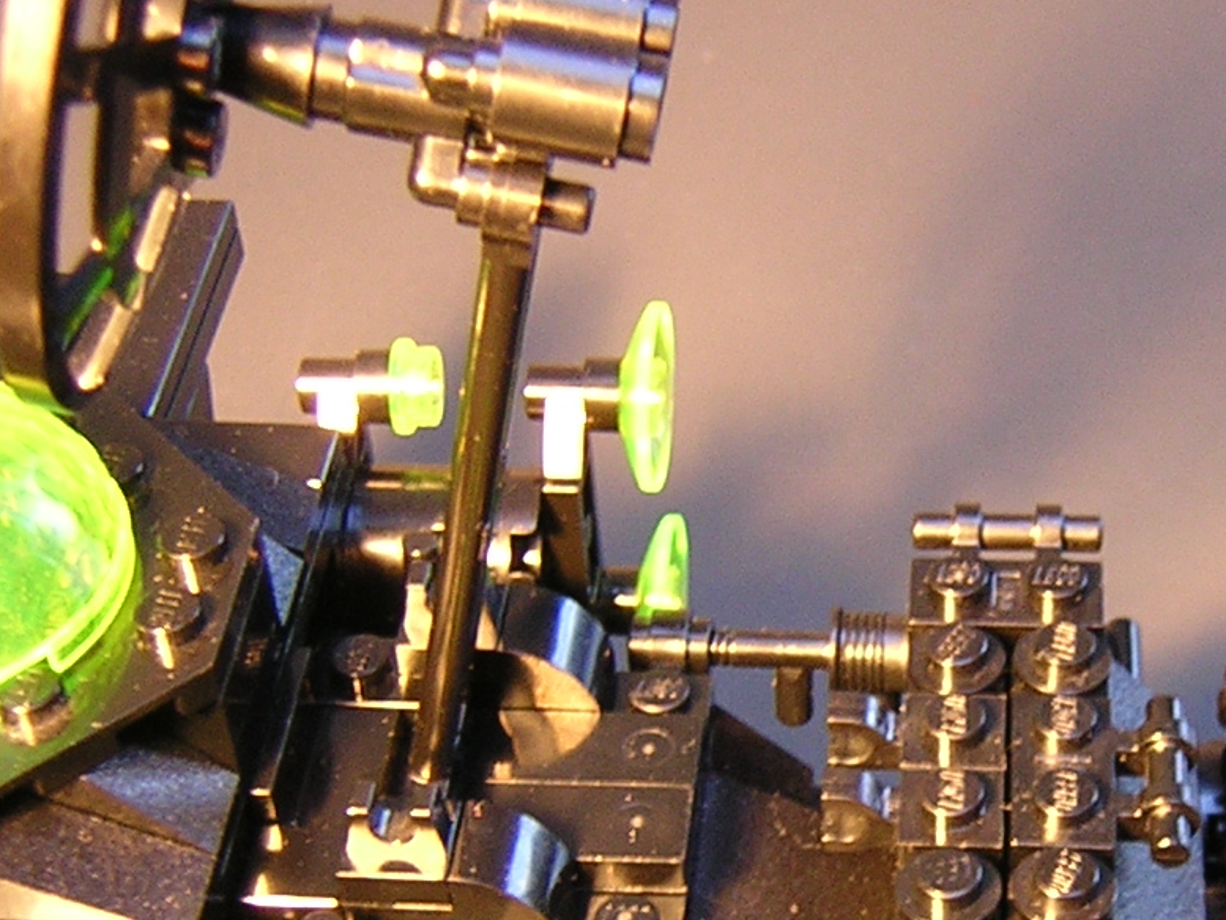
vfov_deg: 19.8
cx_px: 1053
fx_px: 2622
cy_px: 698
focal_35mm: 74
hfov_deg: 25.7
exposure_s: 1/2.9
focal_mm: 4.7
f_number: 2.6
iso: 248
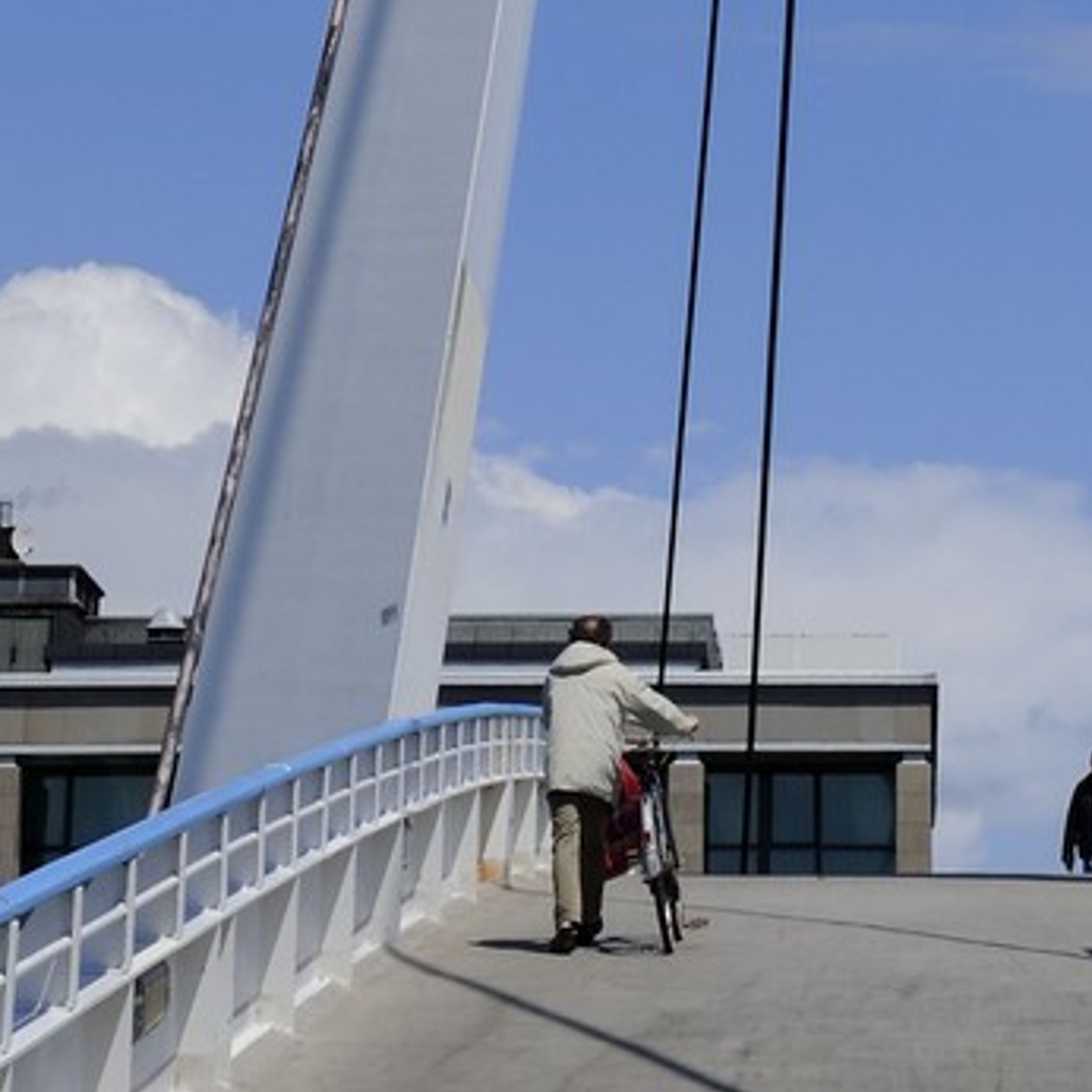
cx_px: 881
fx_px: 5889
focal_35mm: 165
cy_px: -1180
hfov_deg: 10.6
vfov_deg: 9.8
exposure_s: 1/250
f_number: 14
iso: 200
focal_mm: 42
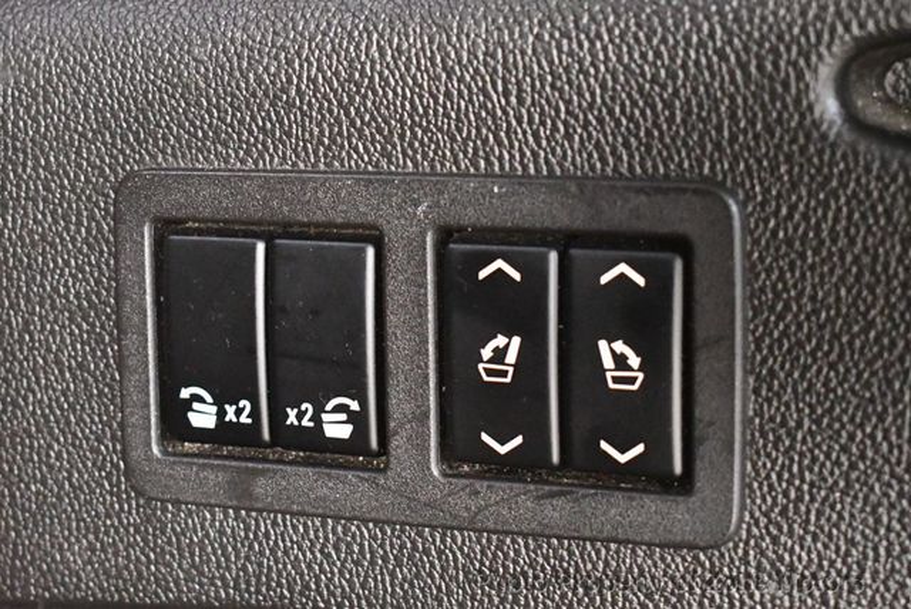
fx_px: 2280
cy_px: 304
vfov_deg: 15.2
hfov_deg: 22.6
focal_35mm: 90
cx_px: 456
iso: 12800
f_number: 5
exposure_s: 1/60
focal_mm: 45
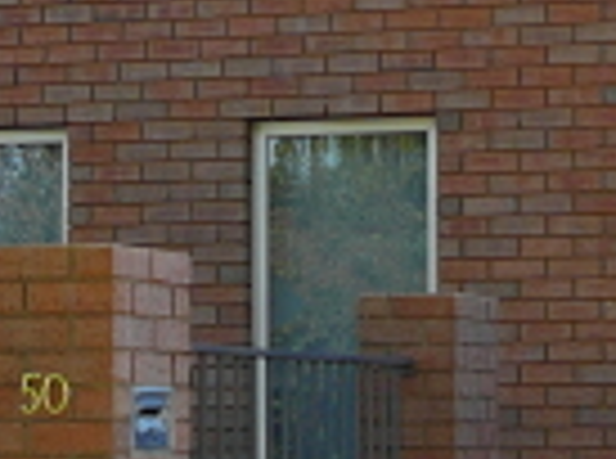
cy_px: 320
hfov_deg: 11.9
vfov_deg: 9.0
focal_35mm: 164
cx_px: 706
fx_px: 2911
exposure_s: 1/250
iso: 80
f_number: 2.8
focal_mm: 5.2
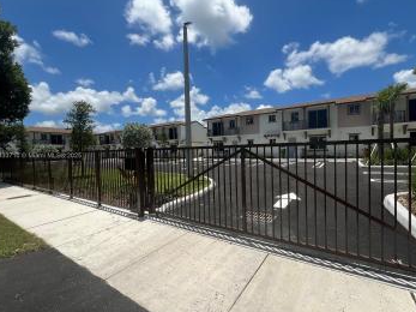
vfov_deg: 81.7
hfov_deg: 98.0
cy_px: 156
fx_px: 180
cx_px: 225
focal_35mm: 15
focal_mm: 1.57
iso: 32
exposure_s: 1/2950
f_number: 1.8
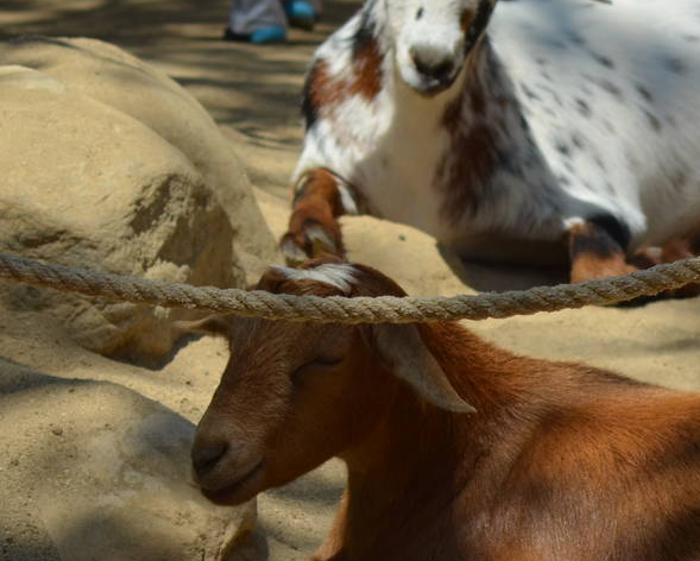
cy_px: 45
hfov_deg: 7.2
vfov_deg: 5.8
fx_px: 5535
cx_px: 742
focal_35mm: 267
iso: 200
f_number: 7.1
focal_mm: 70
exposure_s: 1/800
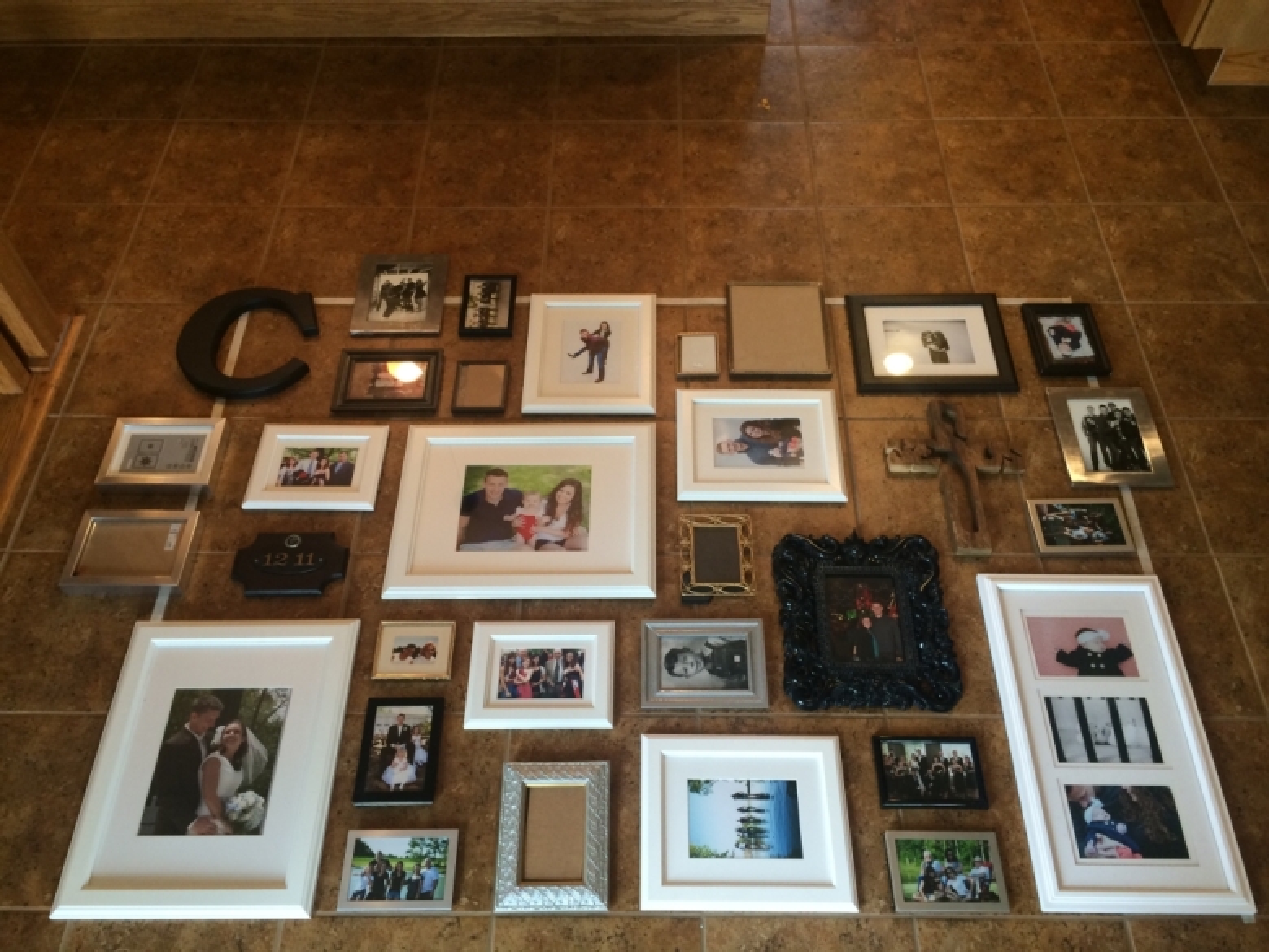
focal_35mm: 30
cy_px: 476
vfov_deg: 46.8
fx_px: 1100
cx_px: 634
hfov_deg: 60.0
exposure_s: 1/30
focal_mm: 4.12
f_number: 2.2
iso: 100
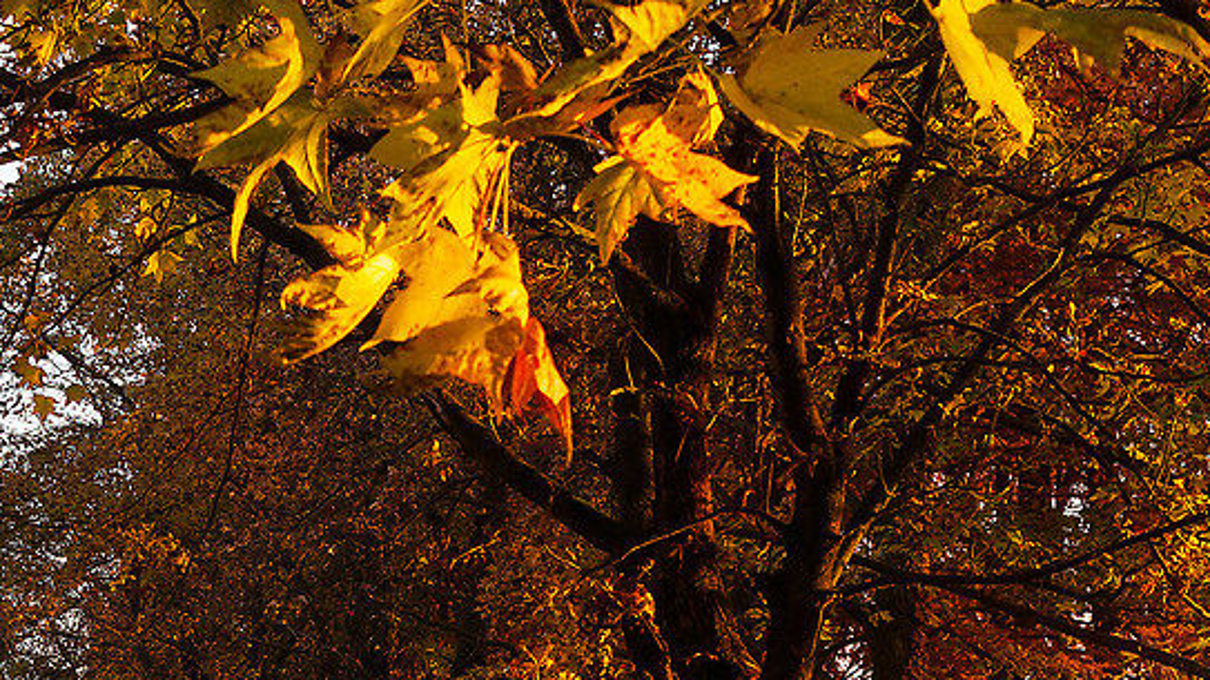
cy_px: 820
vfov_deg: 14.4
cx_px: 18
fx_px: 2598
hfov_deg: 25.0
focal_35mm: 81
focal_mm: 35
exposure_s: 1/30
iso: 200
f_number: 13
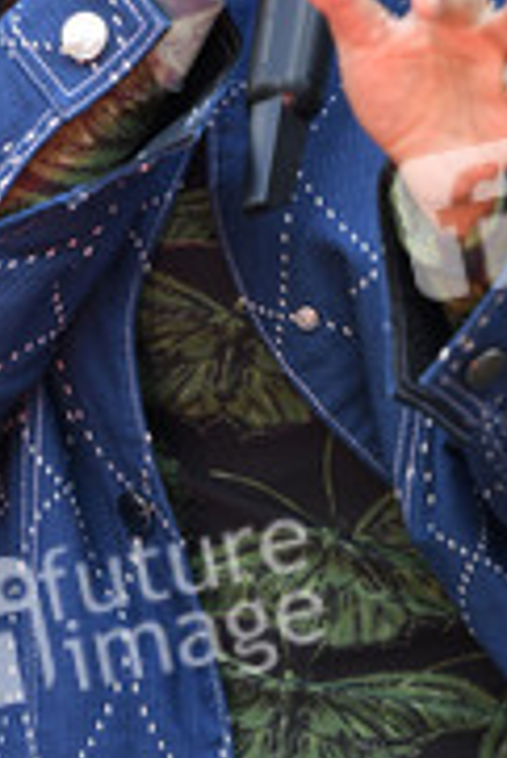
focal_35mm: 386
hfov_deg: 3.6
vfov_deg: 5.3
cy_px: -8
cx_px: 230
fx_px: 8138
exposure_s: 1/800
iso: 640
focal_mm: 175
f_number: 4.5
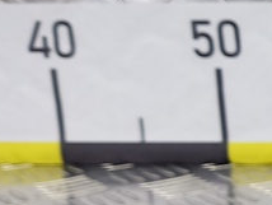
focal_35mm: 129
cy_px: 149
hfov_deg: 12.3
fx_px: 1015
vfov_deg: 11.5
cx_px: 642
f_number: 1.6
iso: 135
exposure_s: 1/33.3
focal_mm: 4.11
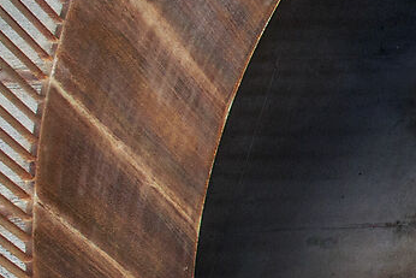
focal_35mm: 104
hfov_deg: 13.8
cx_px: 1003
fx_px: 1202
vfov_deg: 13.2
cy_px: 89
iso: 250
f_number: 8
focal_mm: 15
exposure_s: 1/25
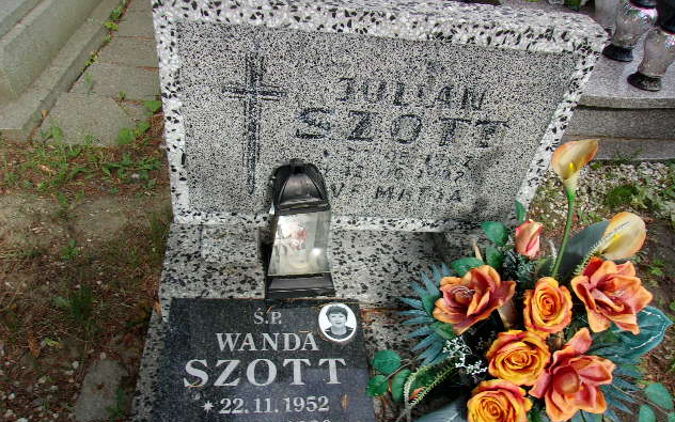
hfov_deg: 64.6
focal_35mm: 29
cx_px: 341
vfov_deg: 43.1
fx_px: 533
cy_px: 221
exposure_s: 1/38
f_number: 10.4
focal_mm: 4.9
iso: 80
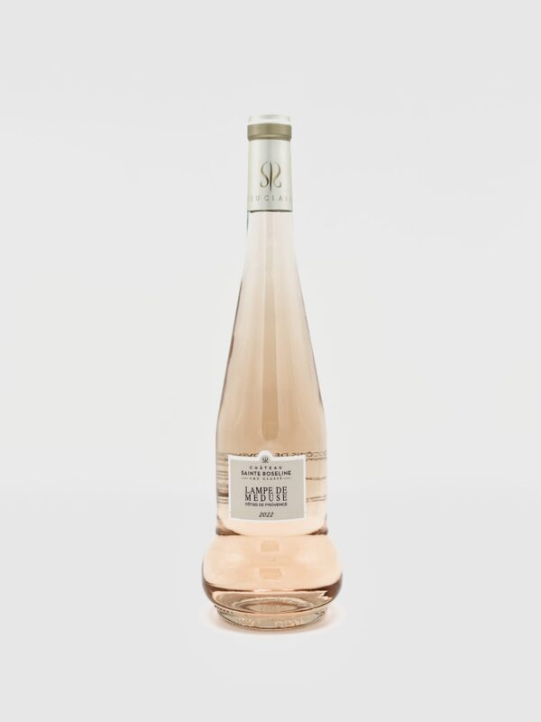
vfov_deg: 39.7
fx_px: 1000
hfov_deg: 30.3
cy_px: 361
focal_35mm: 48
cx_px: 270
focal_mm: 6.86
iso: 64
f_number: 1.78
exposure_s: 1/1145
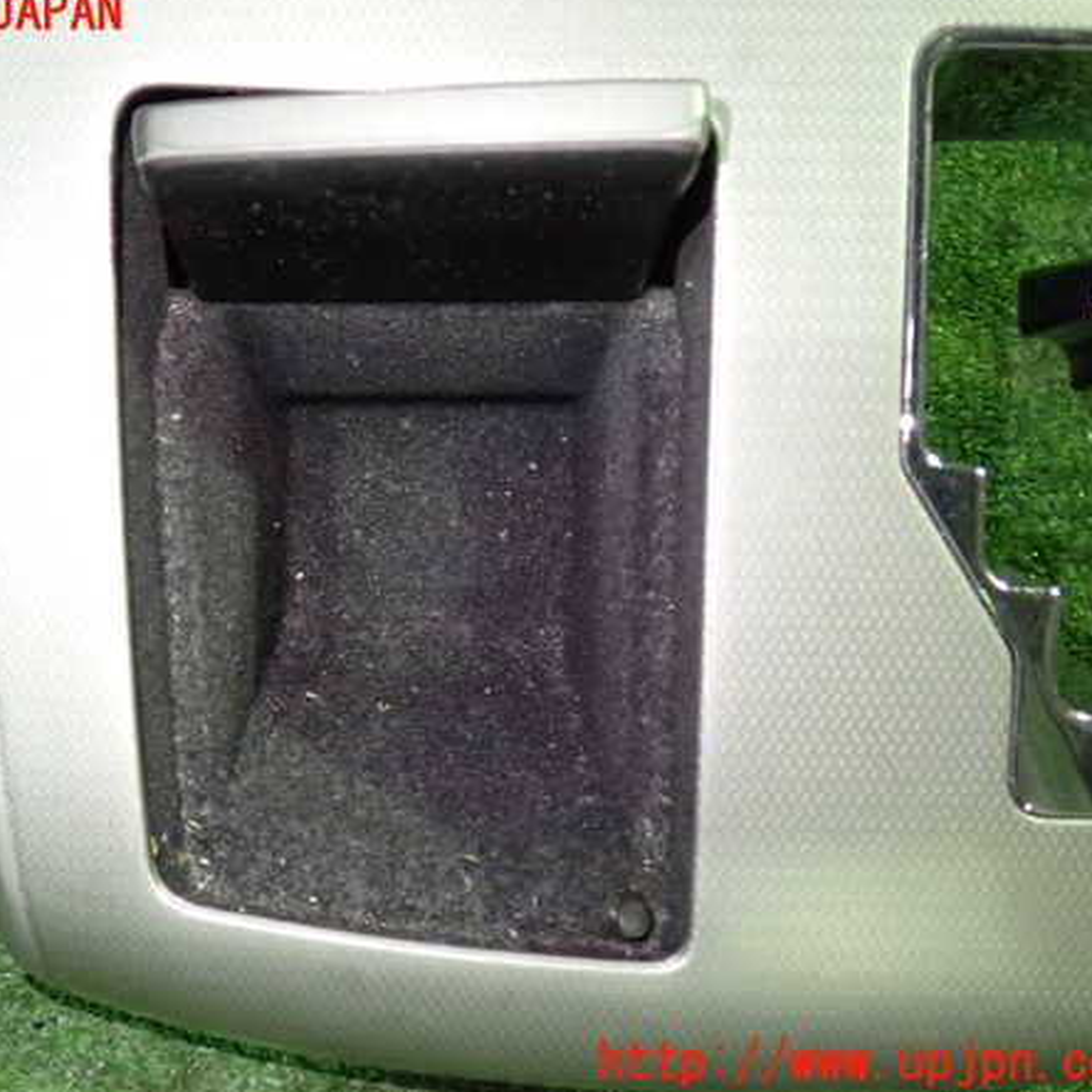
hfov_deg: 45.7
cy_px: 539
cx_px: 415
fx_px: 1285
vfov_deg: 46.0
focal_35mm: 36
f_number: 2.3
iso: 400
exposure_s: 1/30
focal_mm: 5.4
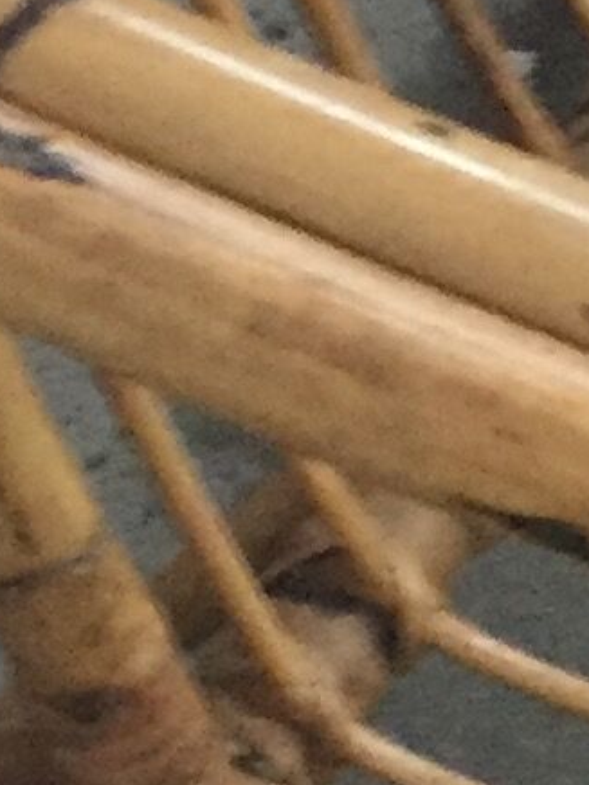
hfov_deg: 6.7
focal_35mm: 217
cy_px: 184
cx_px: 998
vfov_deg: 9.1
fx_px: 4923
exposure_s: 1/17
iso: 500
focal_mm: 4.15
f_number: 2.2
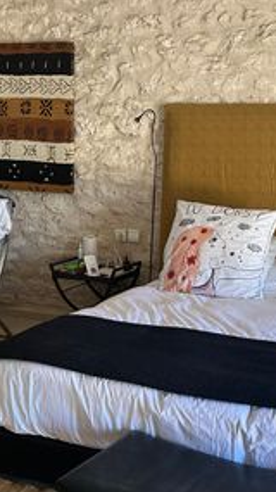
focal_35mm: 55
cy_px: 249
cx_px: 157
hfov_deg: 21.8
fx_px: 717
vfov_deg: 37.9
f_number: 1.78
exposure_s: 1/117
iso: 250
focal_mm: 6.86
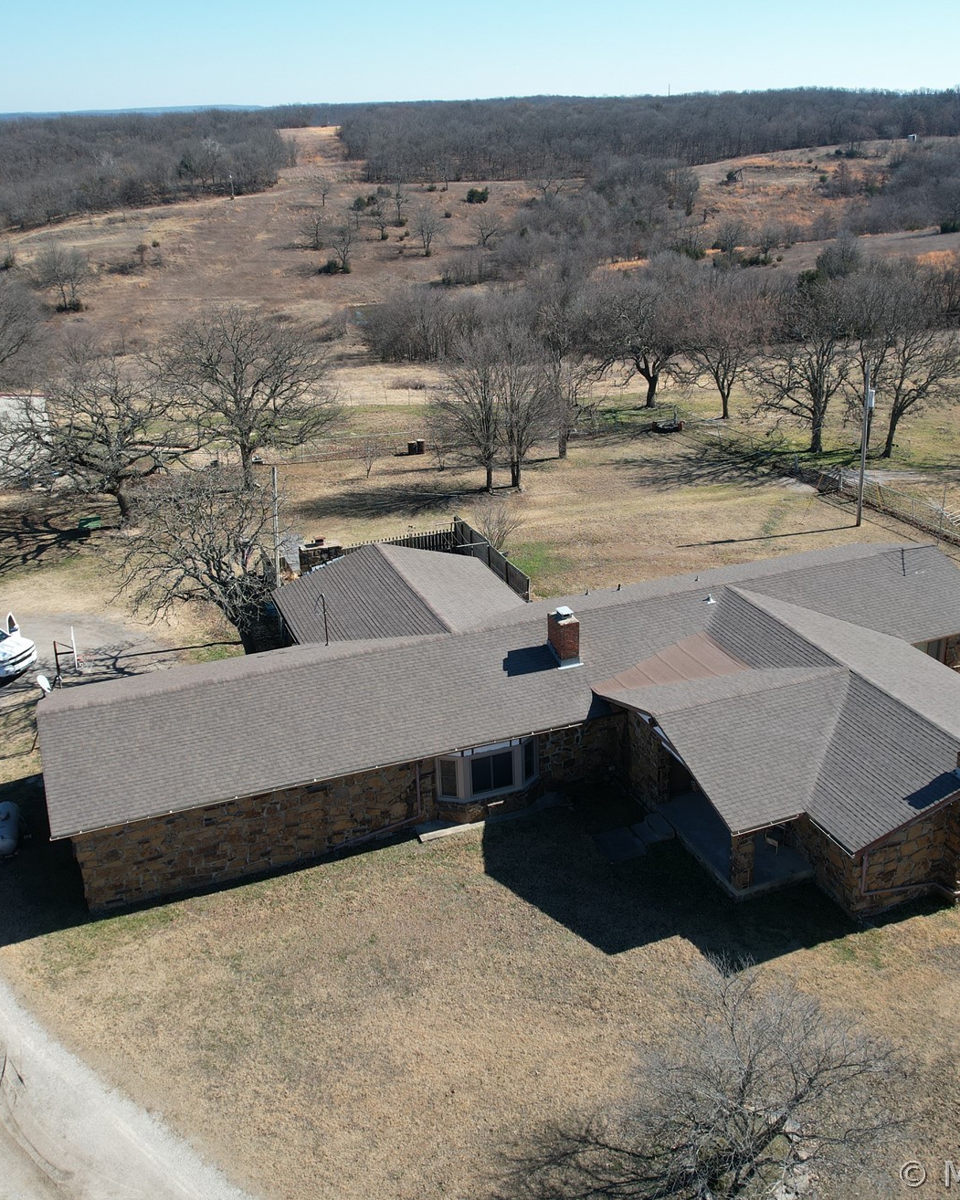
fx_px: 1137
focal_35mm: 32
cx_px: 529
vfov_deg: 55.7
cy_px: 582
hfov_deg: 45.7
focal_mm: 8.38
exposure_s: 1/1250
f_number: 2.8
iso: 100
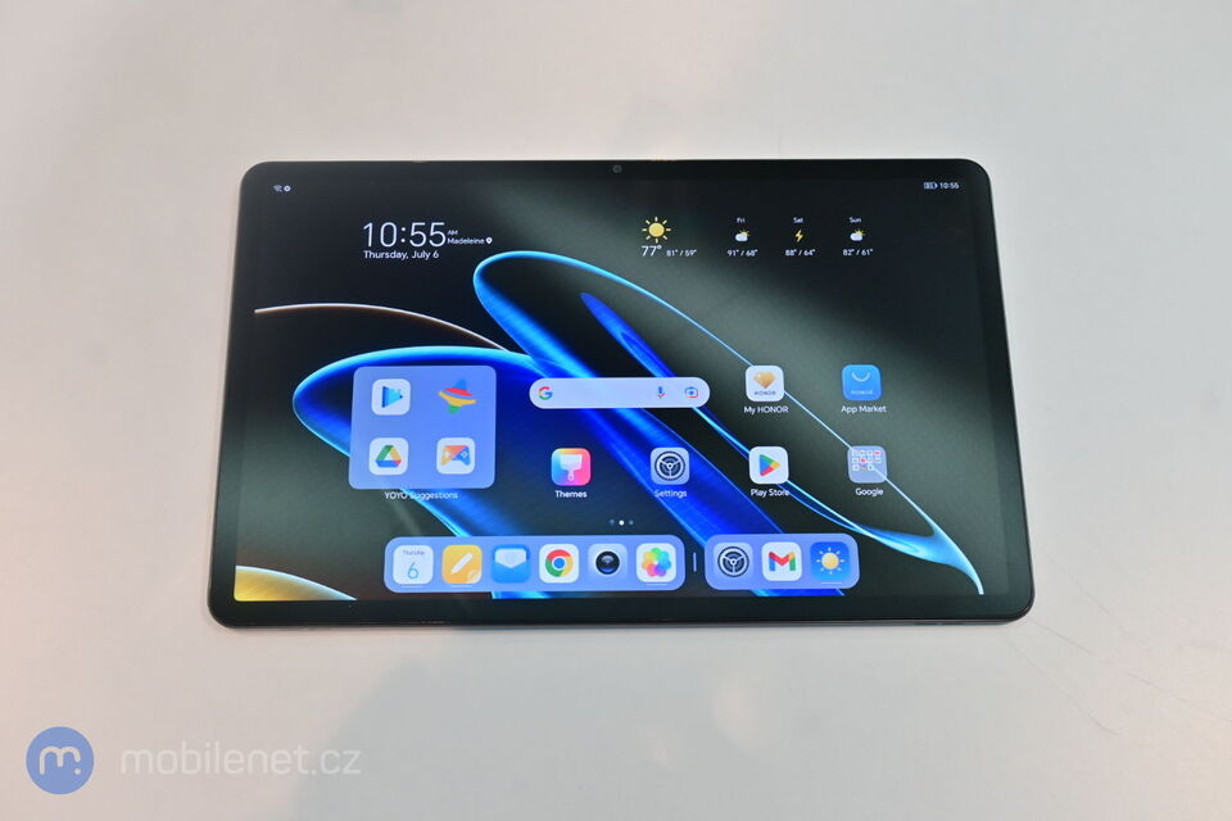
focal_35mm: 40
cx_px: 616
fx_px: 1360
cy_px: 410
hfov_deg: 48.7
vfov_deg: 33.6
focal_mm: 26.5
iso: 400
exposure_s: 1/125
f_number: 5.6
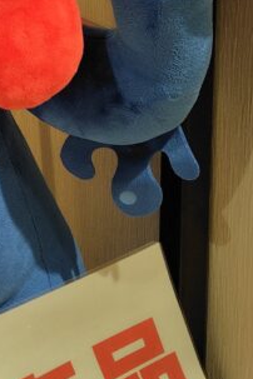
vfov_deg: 19.2
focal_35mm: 101
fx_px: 1065
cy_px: -63
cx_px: -168
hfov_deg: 12.6
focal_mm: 5.6
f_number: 1.9
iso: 104
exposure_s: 1/120
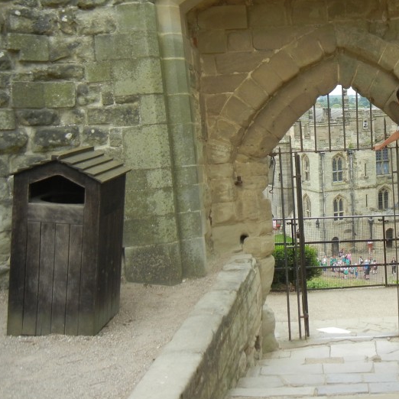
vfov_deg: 32.5
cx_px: 370
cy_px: 134
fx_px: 678
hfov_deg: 31.1
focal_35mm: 52
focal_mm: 5.4
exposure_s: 1/290
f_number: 3.5
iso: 160
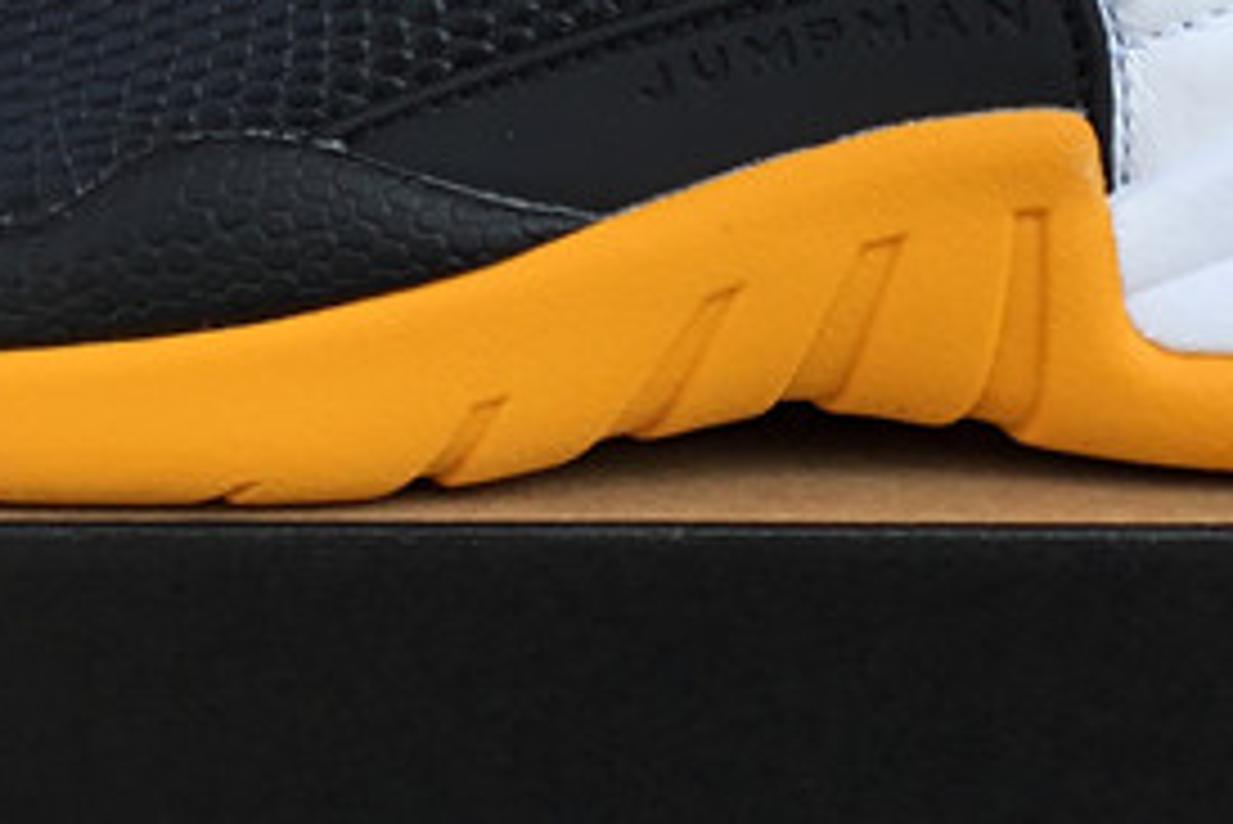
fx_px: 3632
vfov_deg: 12.9
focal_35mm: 106
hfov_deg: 19.3
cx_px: 558
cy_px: 263
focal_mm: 3.3
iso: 25
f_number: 2.4
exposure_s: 1/351
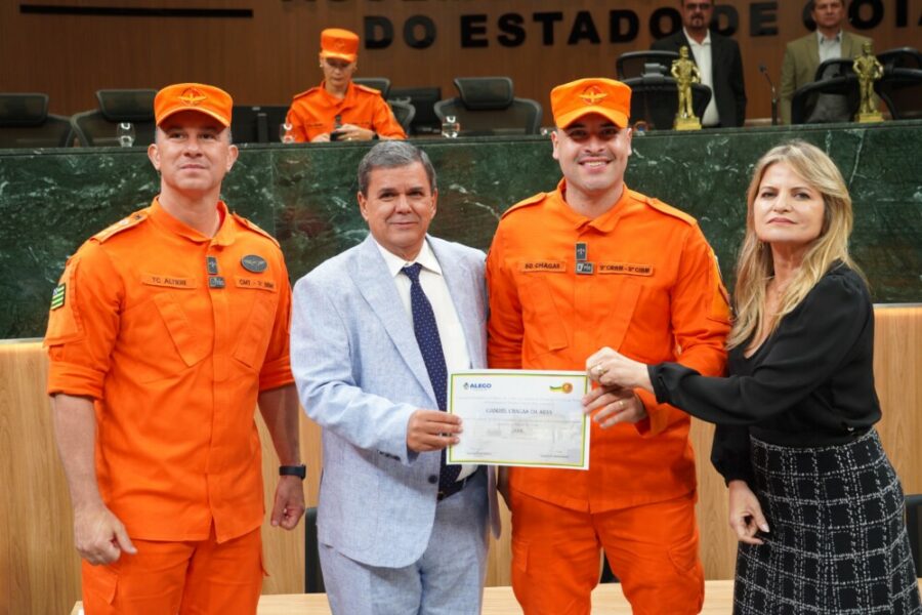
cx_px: 461
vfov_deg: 29.2
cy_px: 308
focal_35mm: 46
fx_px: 1178
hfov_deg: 42.7
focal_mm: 46
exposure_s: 1/160
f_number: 5
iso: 1250
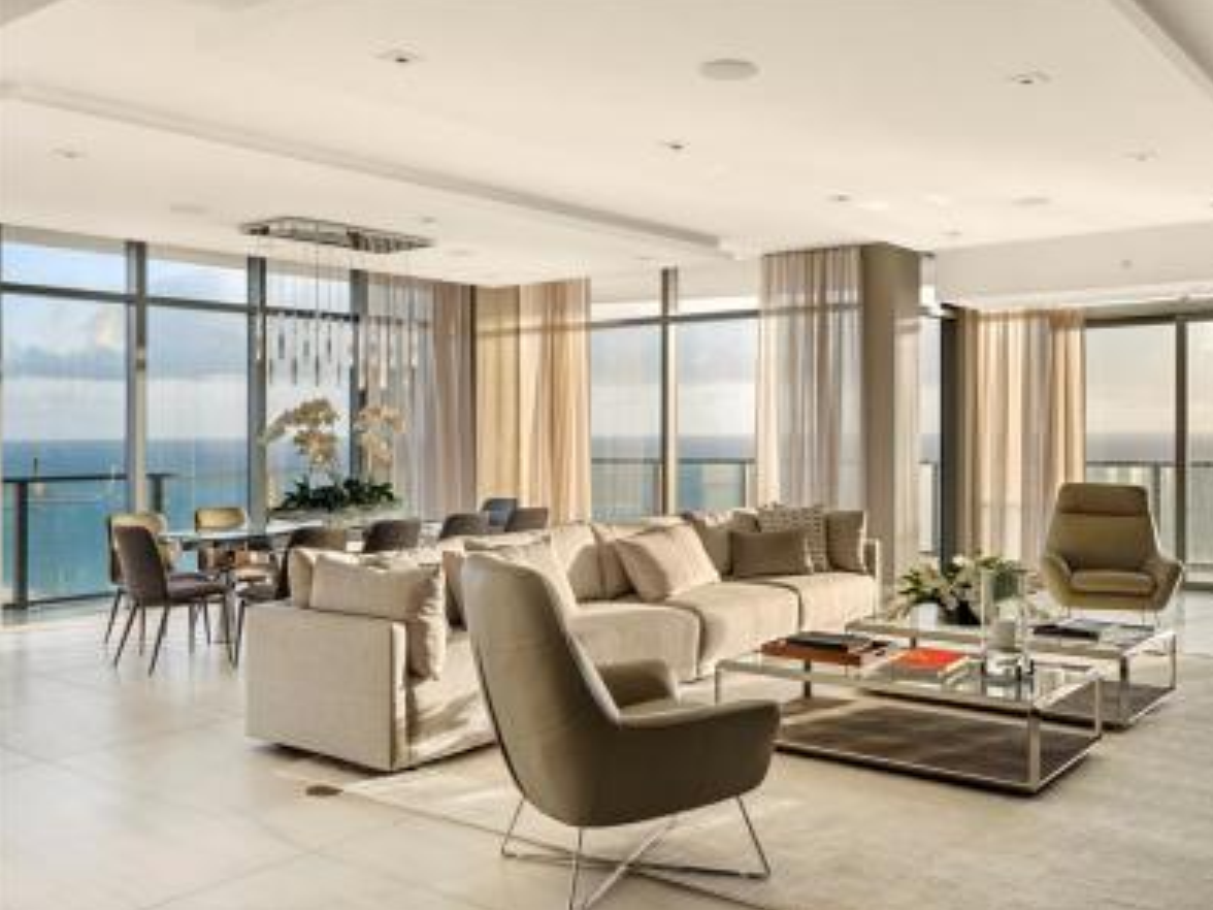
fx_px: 1121
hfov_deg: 56.6
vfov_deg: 44.2
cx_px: 693
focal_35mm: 32
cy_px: 452
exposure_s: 1/30
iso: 320
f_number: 8
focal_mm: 29
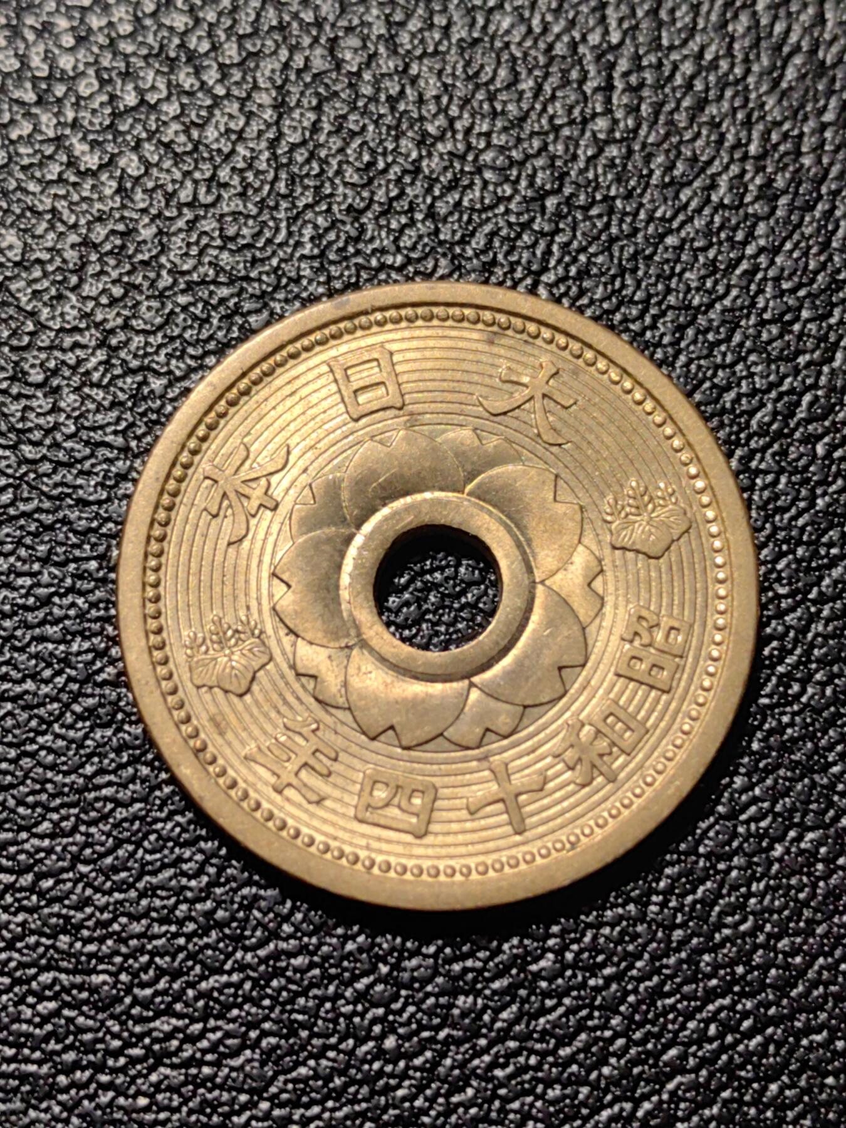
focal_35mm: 70
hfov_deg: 21.0
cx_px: 423
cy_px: 564
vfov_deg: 27.8
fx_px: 2281
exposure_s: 1/131
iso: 50
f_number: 2
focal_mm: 5.75
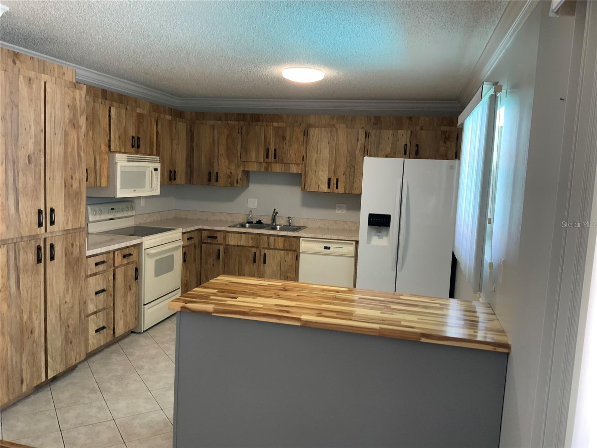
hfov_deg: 61.7
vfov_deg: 48.2
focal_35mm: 29
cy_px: 224
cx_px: 298
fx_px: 500
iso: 80
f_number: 1.8
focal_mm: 3
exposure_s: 1/60
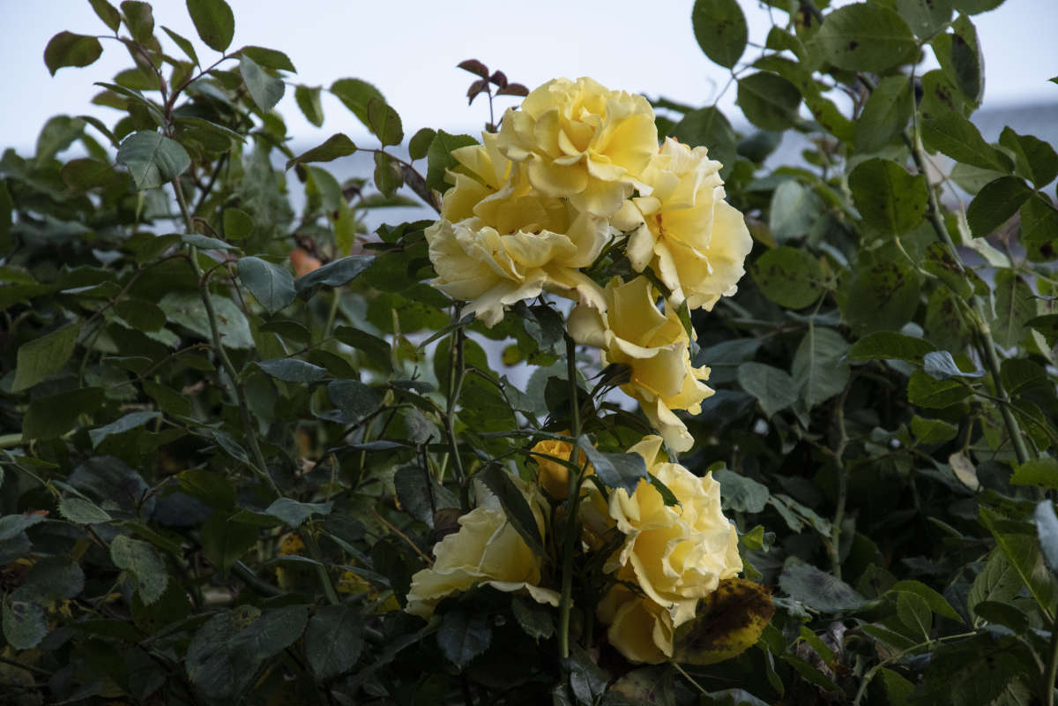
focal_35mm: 157
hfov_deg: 13.1
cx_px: 529
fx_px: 4614
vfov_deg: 8.7
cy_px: 353
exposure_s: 1/20
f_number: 8
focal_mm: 105
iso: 2000
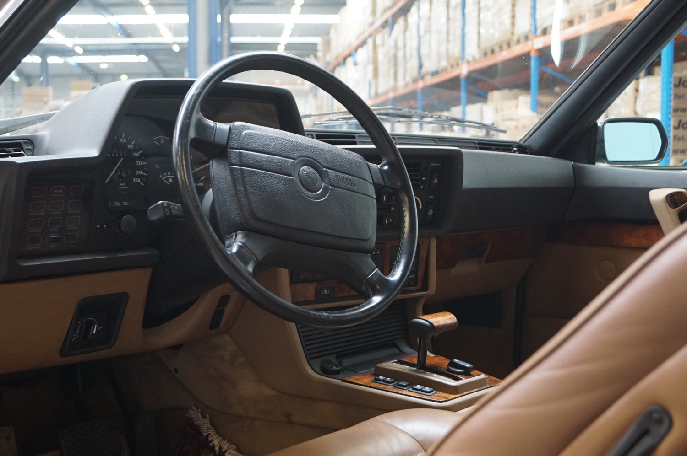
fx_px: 1001
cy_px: 228
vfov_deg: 25.7
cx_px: 344
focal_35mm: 52
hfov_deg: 37.9
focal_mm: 35
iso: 2500
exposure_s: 1/60
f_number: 4.5
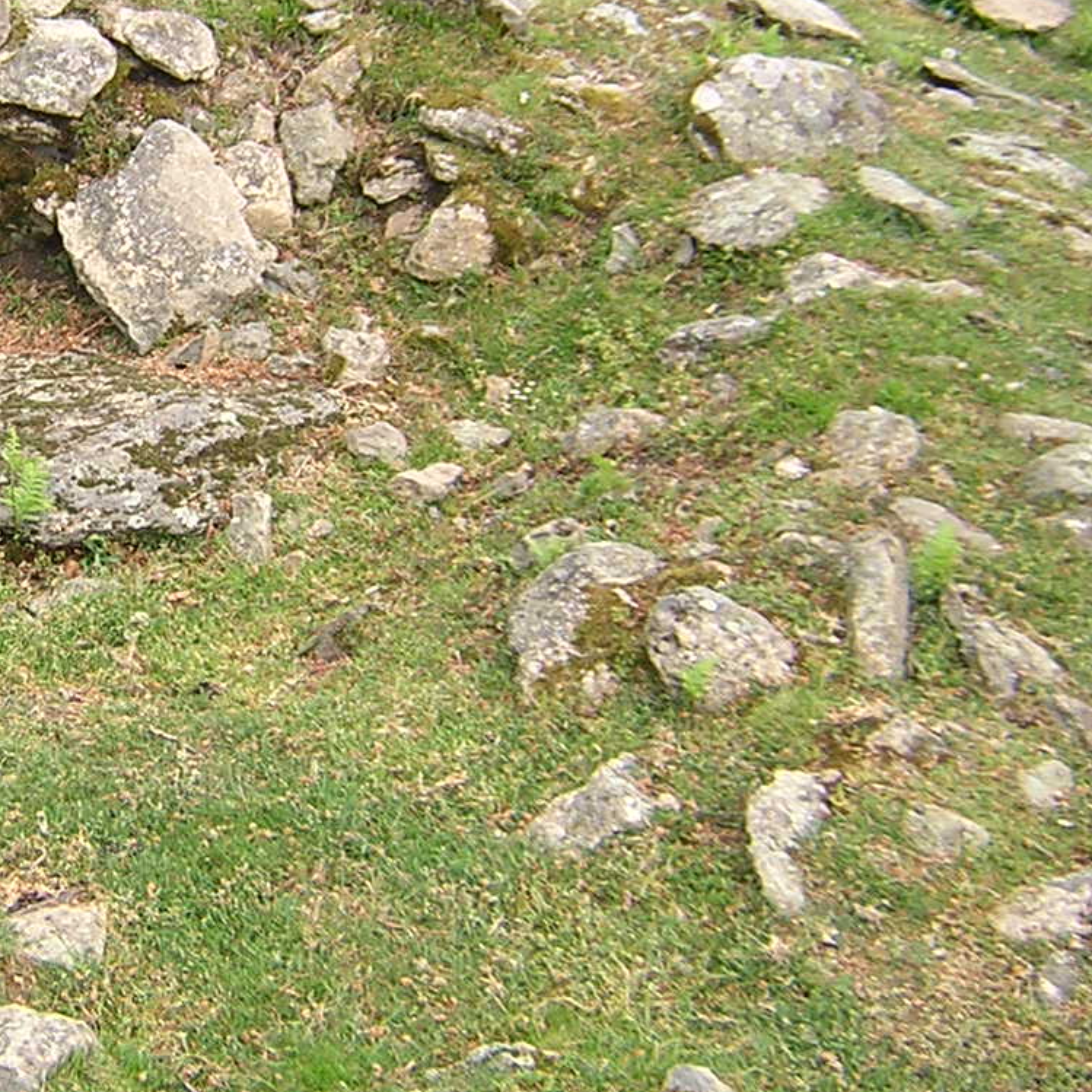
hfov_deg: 24.2
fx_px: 2427
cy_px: 391
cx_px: -3
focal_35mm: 68
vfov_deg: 25.3
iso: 100
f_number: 2.6
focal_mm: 4.7
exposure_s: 1/138
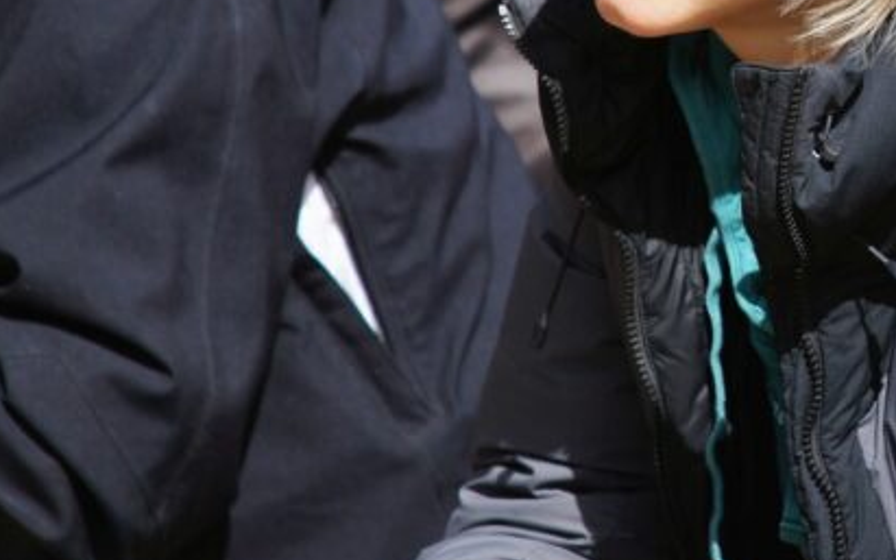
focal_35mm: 684
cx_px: 1038
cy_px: -26
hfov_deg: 3.1
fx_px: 16705
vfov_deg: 1.9
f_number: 5
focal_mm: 180
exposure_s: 1/320
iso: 100
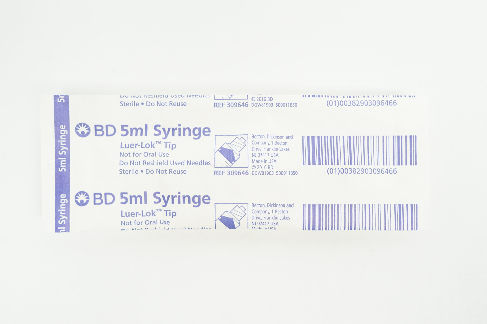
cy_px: 162
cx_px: 244
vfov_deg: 30.8
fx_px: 588
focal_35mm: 44
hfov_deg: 45.0
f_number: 8
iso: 400
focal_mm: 29
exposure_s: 1/15
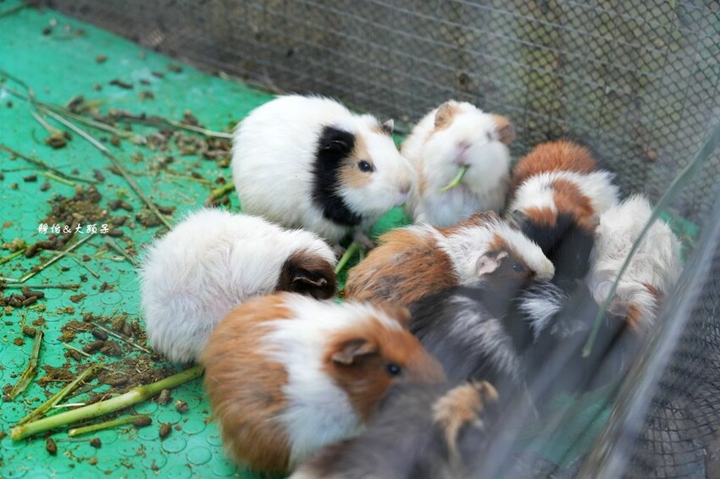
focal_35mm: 63
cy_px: 240
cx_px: 360
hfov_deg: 31.9
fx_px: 1259
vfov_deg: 21.6
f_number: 4
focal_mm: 63
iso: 1000
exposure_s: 1/80
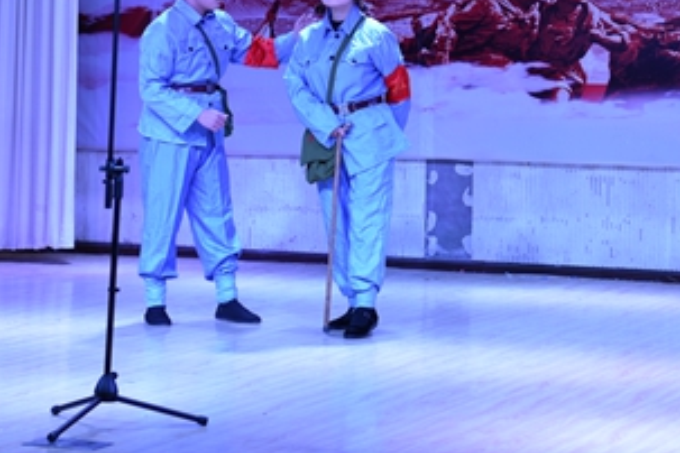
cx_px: 489
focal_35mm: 104
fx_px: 1964
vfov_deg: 13.0
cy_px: 33
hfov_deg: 19.5
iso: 320
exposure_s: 1/60
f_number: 4
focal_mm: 45
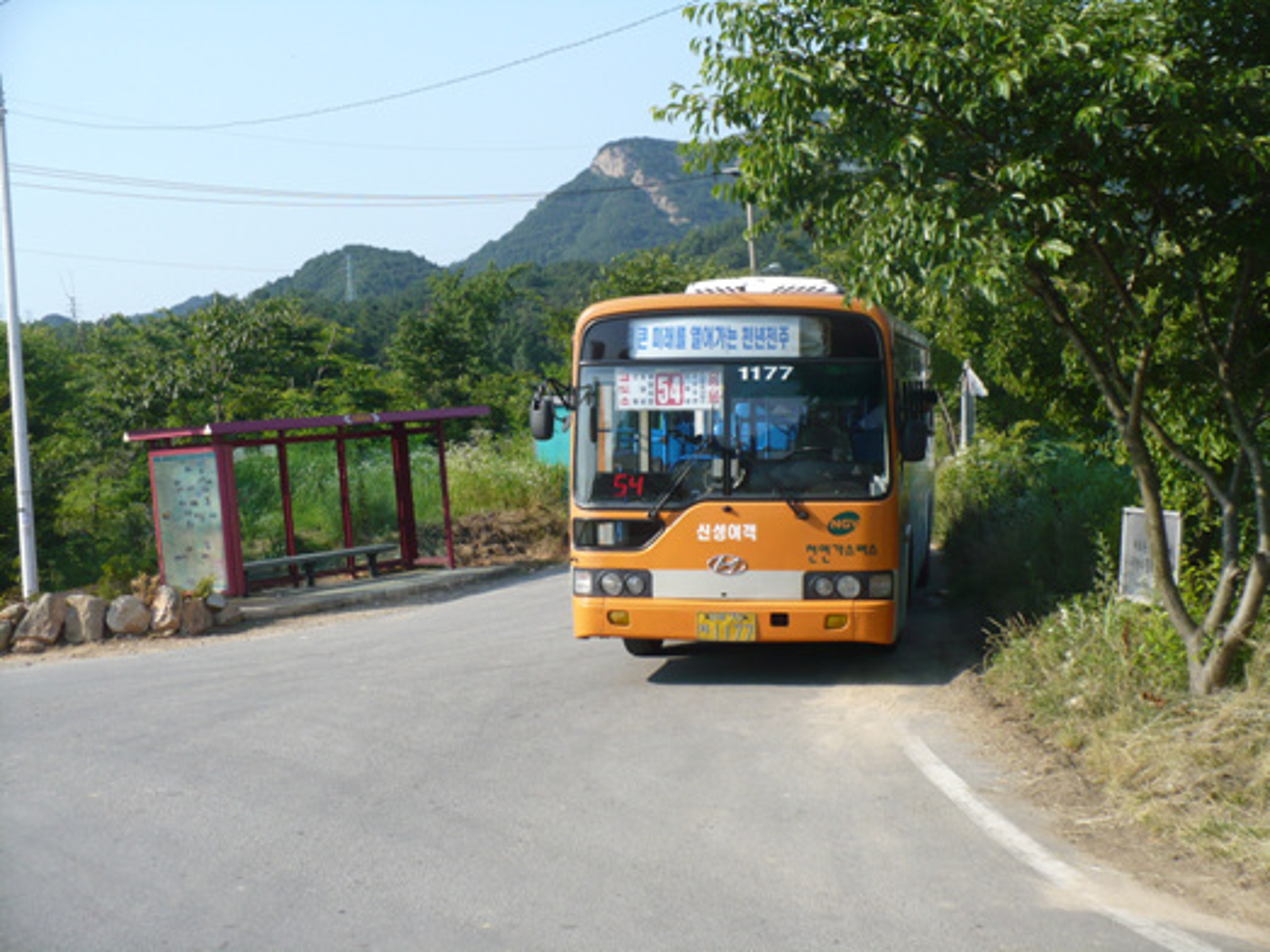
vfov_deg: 27.0
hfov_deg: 35.6
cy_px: 476
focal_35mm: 54
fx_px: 1981
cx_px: 635
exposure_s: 1/800
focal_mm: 8.9
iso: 100
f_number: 3.1
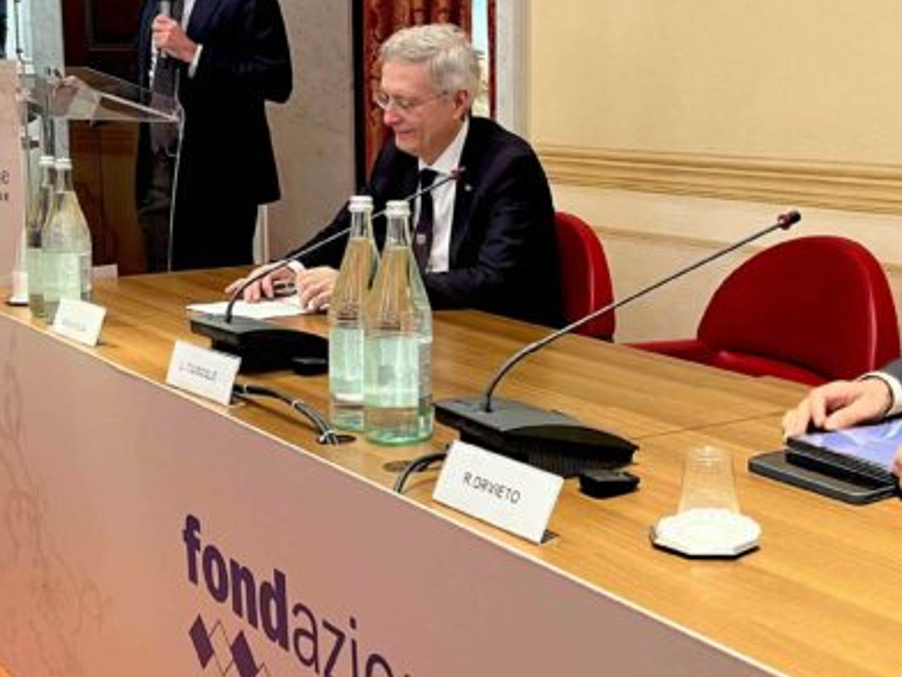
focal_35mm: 51
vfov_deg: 28.5
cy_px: 274
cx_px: 506
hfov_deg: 37.4
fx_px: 1329
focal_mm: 5.1
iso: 250
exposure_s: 1/50
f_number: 1.6
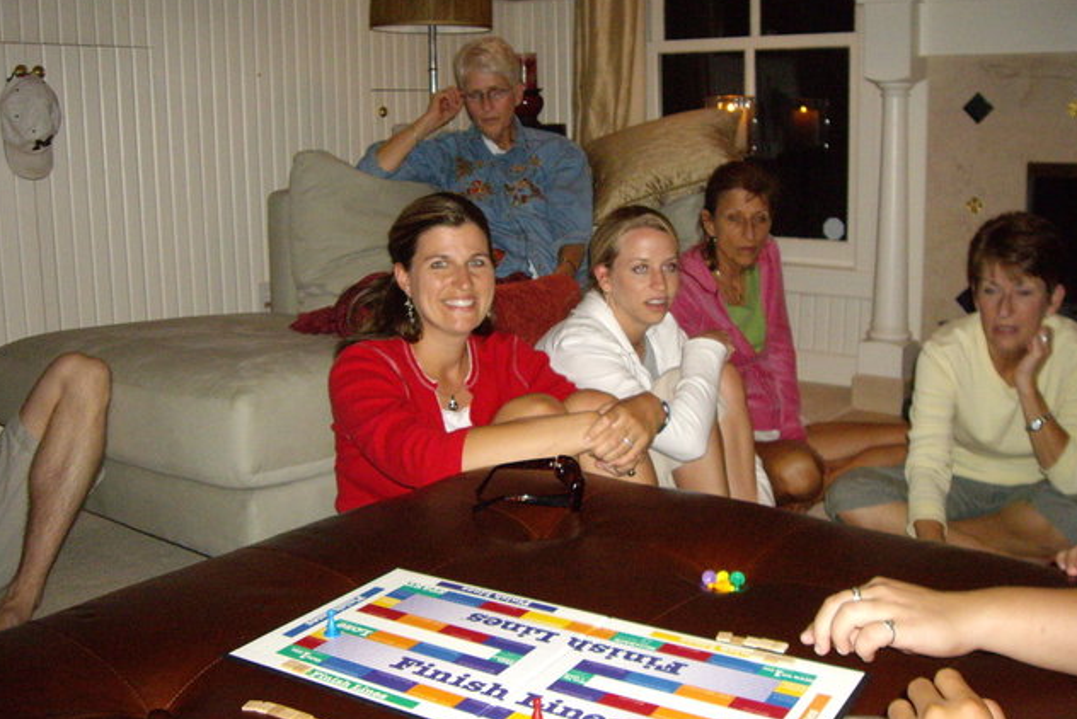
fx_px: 1197
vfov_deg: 33.4
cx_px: 537
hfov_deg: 48.4
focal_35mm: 40
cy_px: 317
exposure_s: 1/40
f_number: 2.7
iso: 400
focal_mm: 6.2
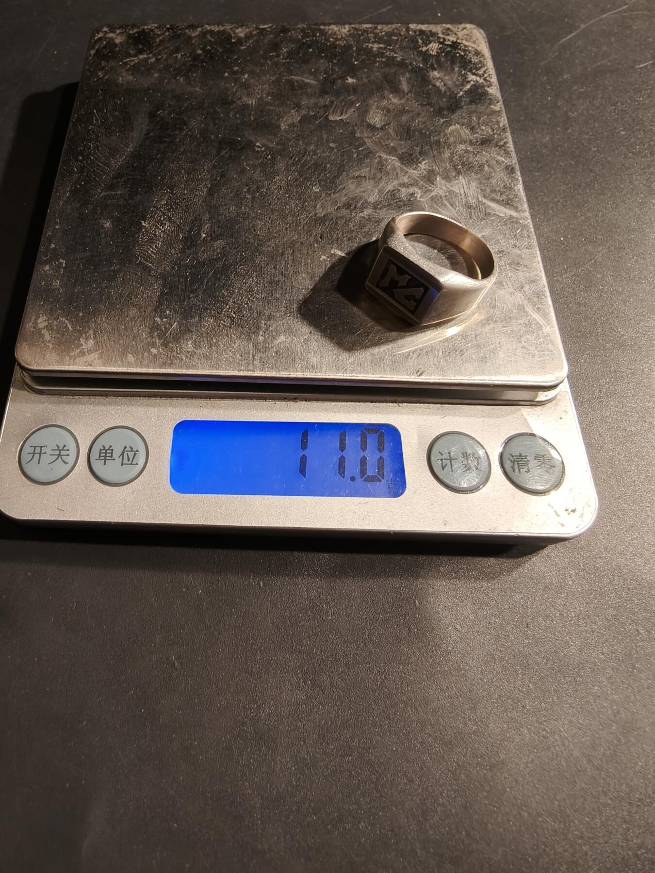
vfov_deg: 73.9
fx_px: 580
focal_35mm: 23
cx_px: 328
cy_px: 436
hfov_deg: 58.9
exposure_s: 1/100
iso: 125
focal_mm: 2.32
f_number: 2
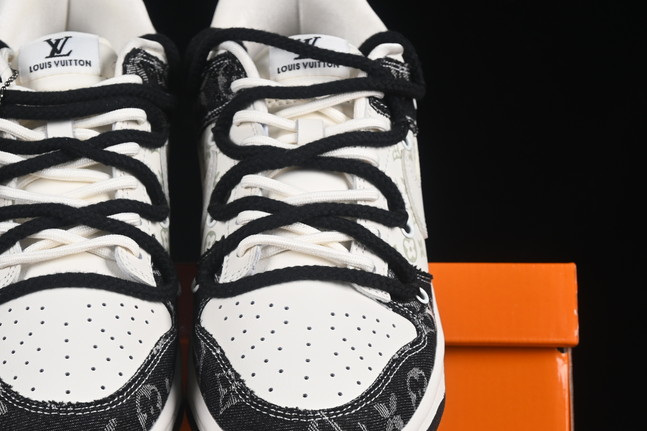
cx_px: 188
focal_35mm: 119
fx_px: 2139
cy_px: 287
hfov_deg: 17.1
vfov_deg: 11.5
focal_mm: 50
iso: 160
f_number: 7.1
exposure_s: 1/80
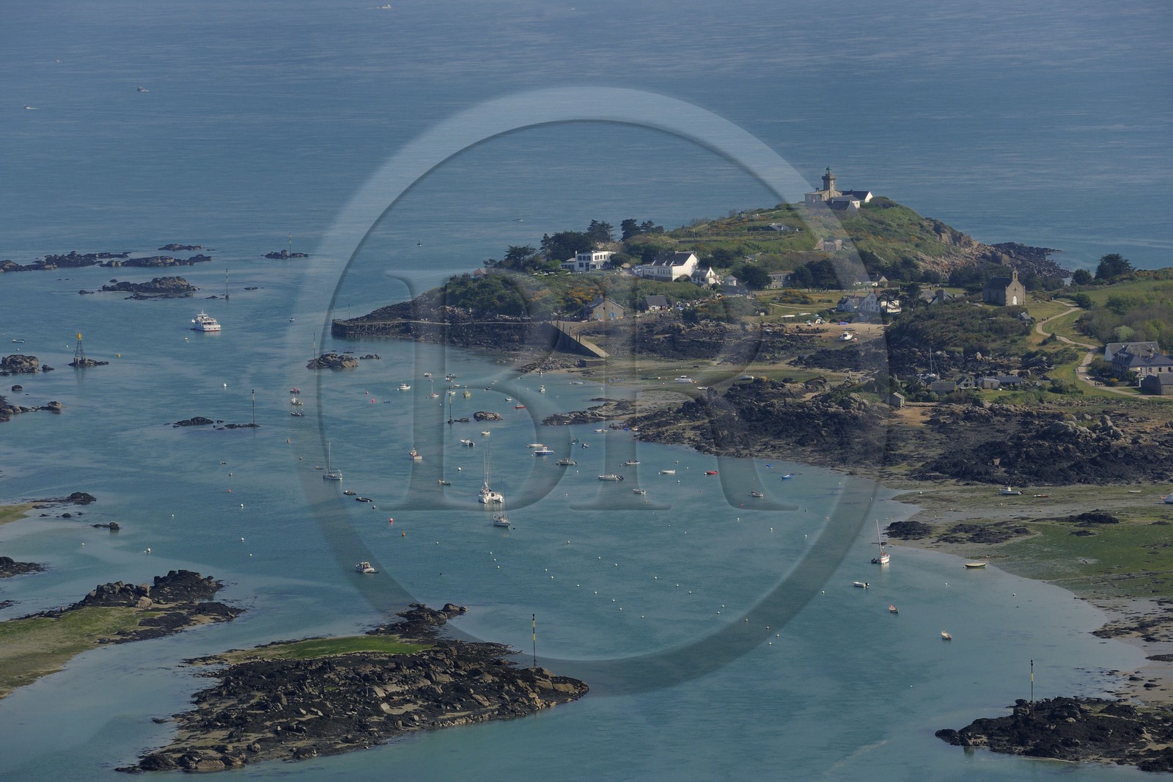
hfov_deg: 12.1
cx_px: 586
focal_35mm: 170
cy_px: 391
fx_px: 5538
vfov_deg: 8.1
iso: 400
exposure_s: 1/1600
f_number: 7.1
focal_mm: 170
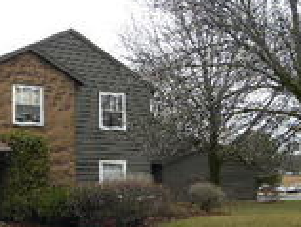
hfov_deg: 32.2
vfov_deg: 25.6
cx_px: 34
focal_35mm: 57
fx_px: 496
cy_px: 145
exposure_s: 1/127
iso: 64
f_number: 3.5
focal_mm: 4.6
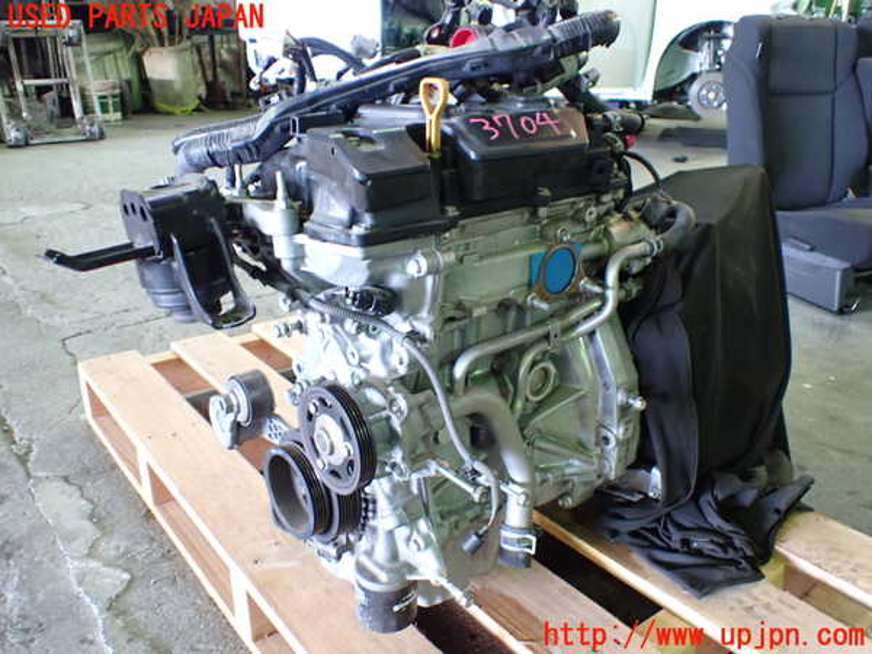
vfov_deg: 46.8
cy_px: 327
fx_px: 756
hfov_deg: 60.0
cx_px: 436
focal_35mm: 30
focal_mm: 5.4
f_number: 2.3
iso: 800
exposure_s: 1/40
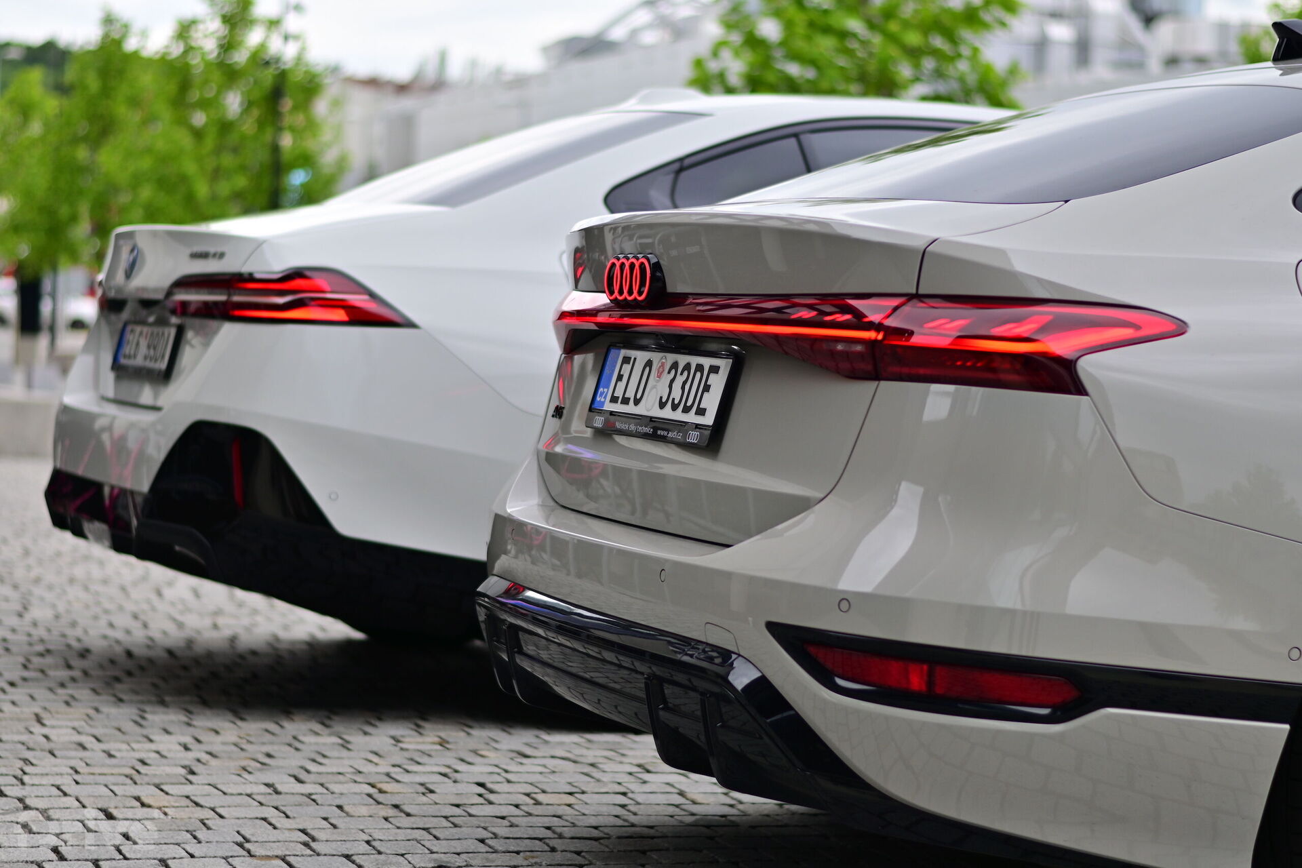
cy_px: 434
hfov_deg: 27.0
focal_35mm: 75
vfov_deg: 18.2
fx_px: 2712
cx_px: 651
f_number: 2
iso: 100
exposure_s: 1/1600
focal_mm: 50
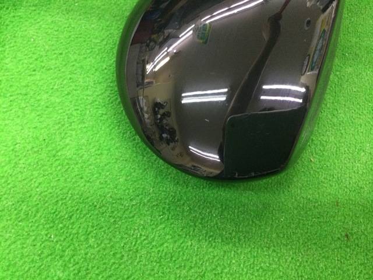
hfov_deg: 58.4
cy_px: 140
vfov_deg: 45.4
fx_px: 334
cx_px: 186
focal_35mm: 31
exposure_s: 1/24
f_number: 2.4
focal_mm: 3.3
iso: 200
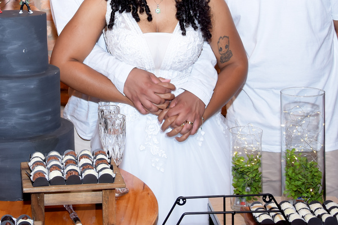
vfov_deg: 17.2
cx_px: 45
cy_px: 15
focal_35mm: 78
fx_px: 732
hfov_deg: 25.3
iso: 640
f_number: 5
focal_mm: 26
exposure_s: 1/100
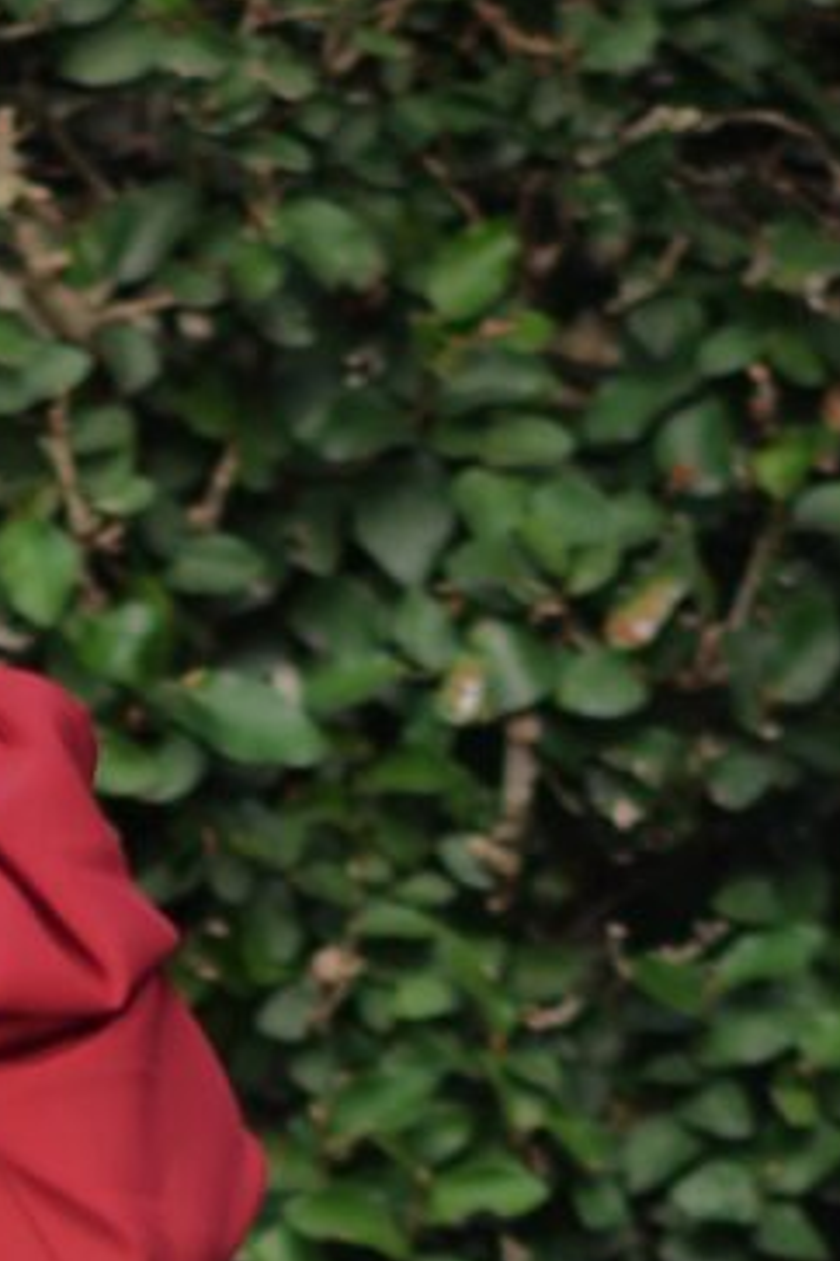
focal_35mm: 598
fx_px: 20940
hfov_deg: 2.3
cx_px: -243
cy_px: 2814
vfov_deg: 3.4
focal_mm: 85
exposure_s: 1/160
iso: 100
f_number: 1.8
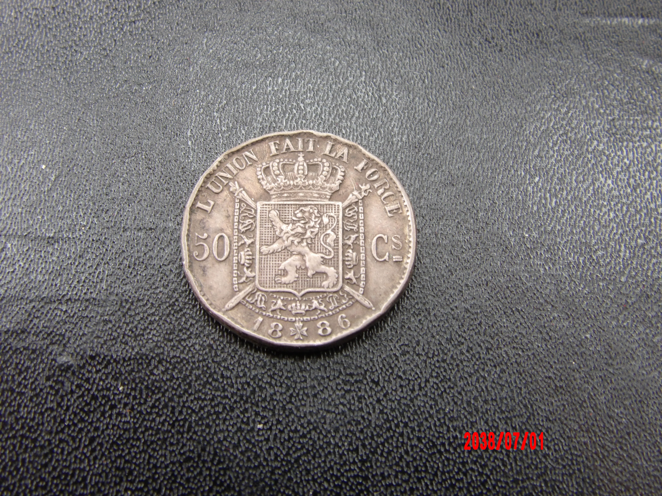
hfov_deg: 37.5
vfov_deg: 28.6
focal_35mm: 51
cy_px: 248
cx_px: 331
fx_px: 975
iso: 200
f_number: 5.3
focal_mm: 9.2
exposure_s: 1/18
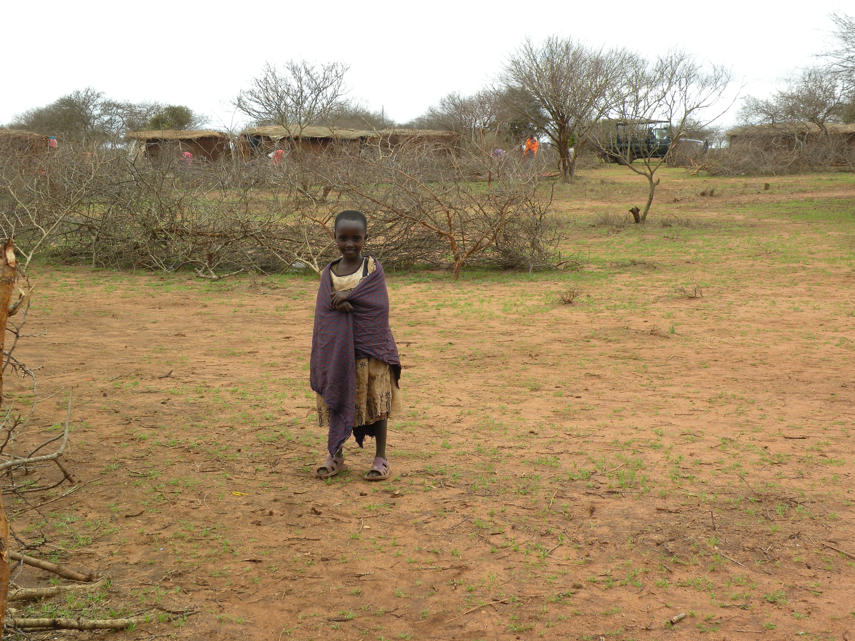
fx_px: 1383
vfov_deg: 26.1
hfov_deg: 34.3
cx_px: 428
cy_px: 320
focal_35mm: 56
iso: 64
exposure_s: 1/180
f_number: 5
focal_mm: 9.8
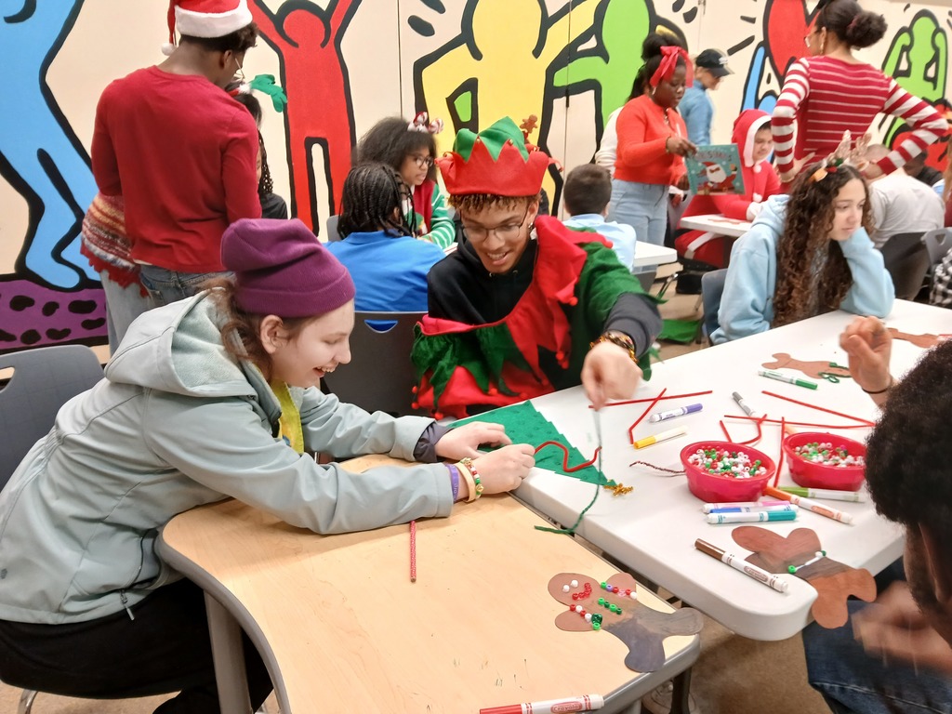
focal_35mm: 26
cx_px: 476
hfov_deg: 67.3
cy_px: 357
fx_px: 715
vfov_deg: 53.1
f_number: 1.8
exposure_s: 1/30
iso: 250
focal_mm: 3.98
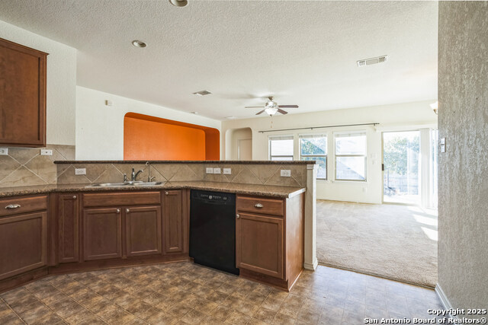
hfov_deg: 96.7
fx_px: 217
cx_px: 244
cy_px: 162
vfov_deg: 73.8
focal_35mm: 16
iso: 250
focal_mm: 16
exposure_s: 1/15
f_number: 8
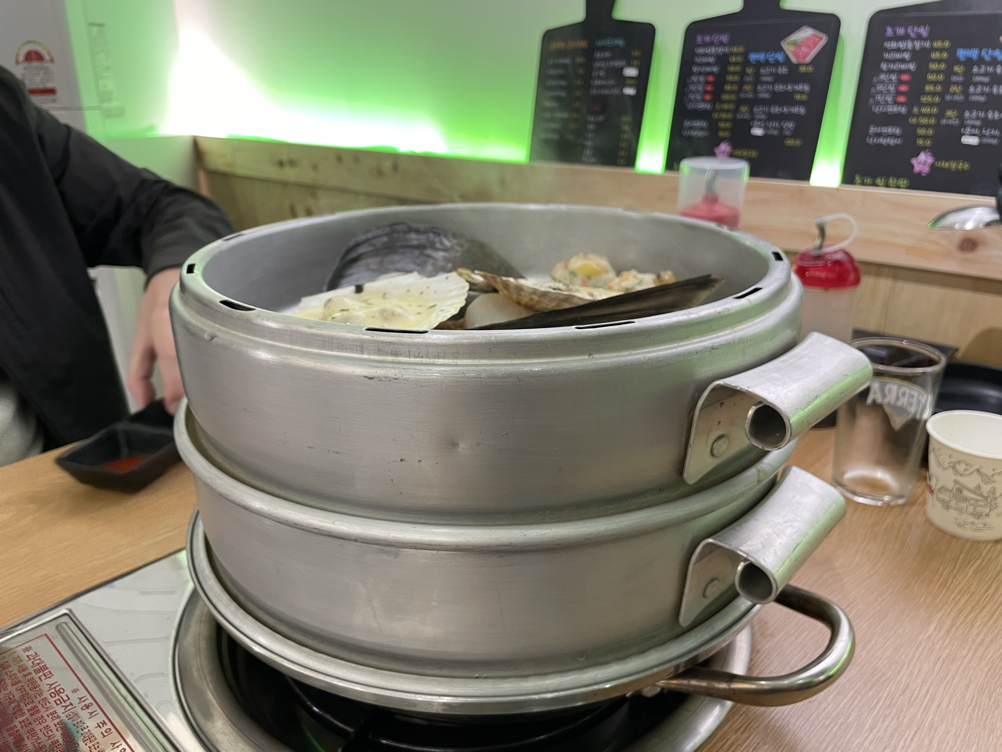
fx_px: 753
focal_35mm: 26
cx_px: 501
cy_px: 376
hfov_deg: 67.3
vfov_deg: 53.1
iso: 160
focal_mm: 4.2
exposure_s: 1/60
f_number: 1.6
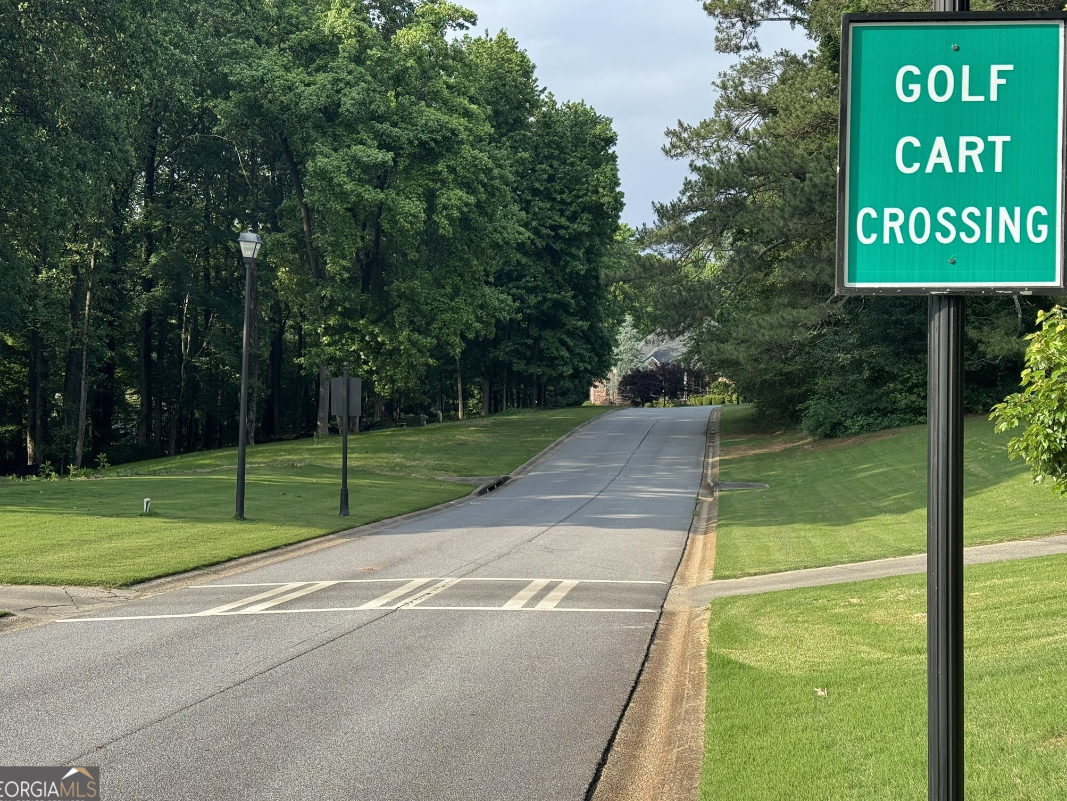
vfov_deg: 29.7
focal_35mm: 49
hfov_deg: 38.9
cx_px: 523
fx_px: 1511
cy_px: 398
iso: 64
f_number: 1.78
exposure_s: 1/1490
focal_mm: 6.76
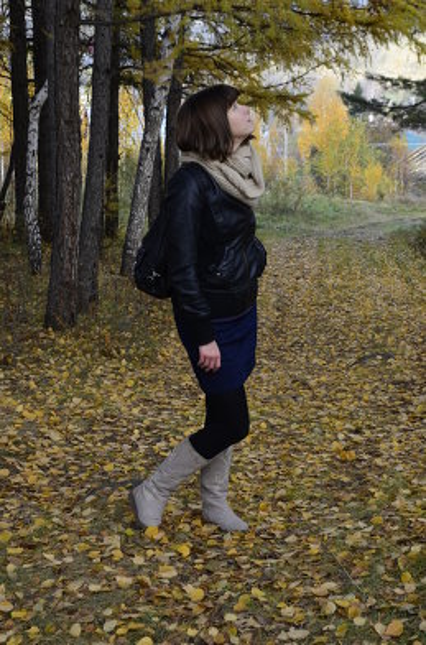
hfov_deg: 16.5
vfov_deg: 24.7
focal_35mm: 82
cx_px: 213
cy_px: 322
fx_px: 1473
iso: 200
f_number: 8
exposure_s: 1/80
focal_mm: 55
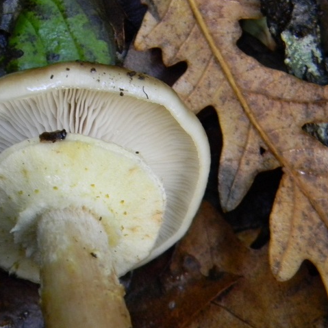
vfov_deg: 17.5
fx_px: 1061
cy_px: 199
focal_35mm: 99
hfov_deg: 17.5
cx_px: 97
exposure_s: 1/23.2
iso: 400
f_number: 4.3
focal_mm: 12.2
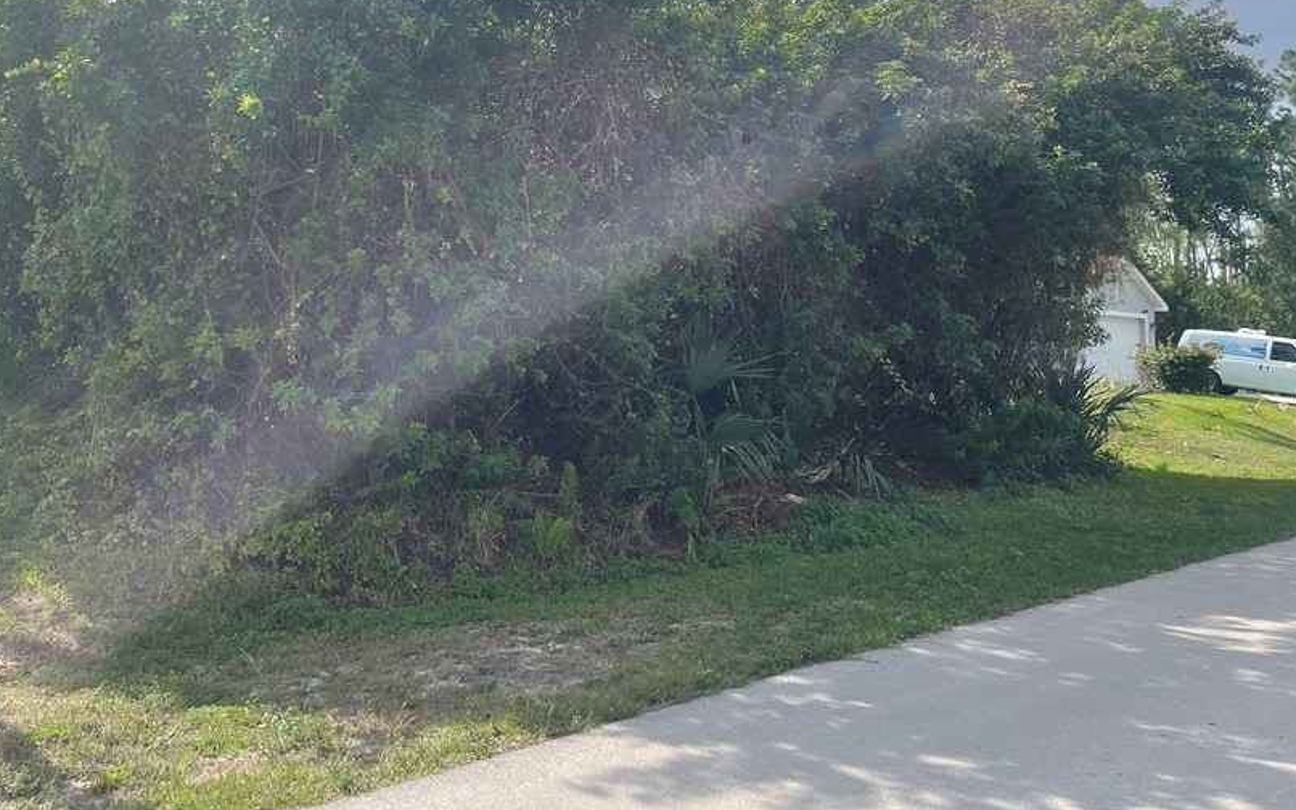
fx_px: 1236
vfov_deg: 35.7
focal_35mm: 35
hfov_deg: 54.8
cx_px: 505
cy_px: 235
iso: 32
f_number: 1.6
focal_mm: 4.2
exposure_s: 1/2747
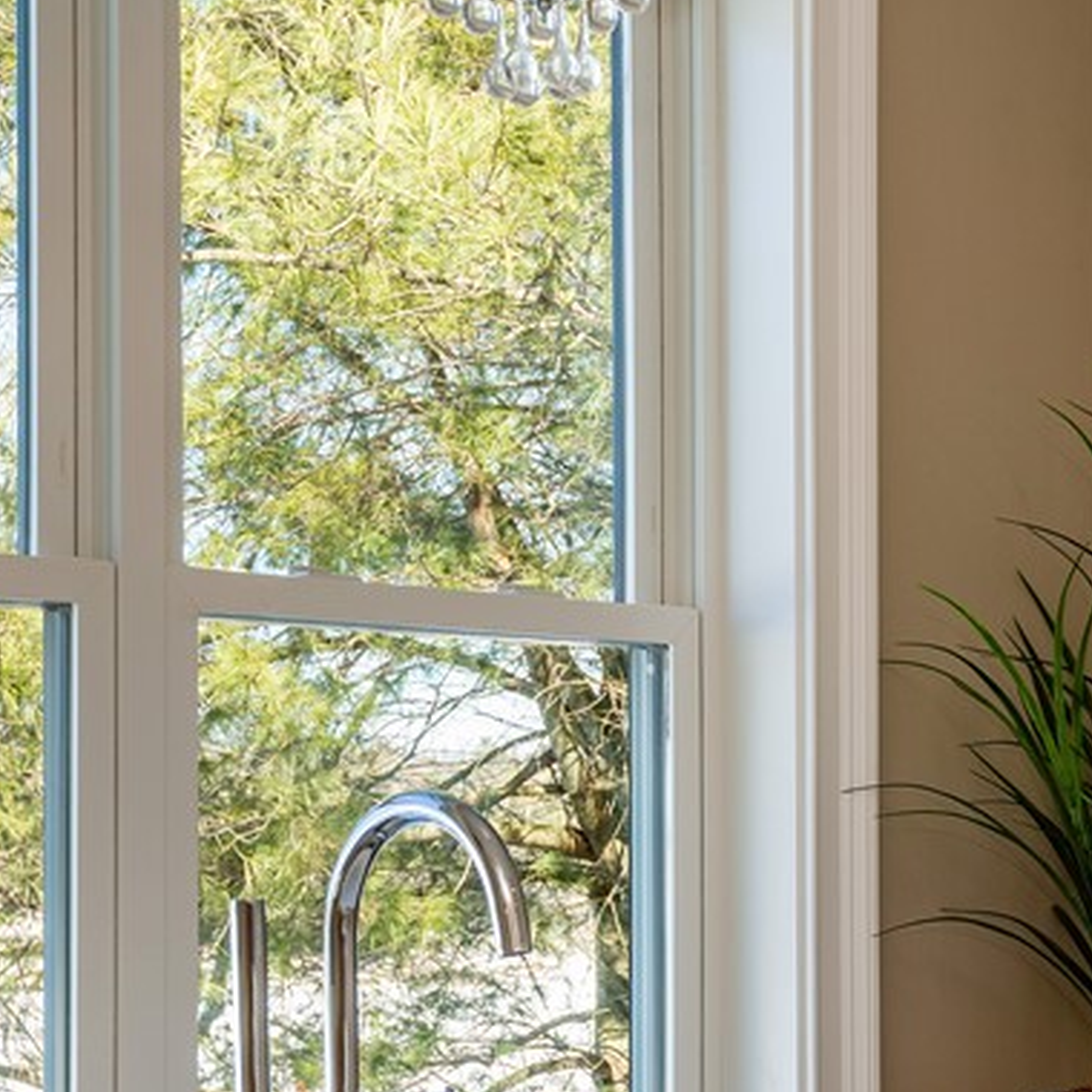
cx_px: 690
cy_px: 924
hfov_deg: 20.4
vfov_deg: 20.1
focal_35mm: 85
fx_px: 3034
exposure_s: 1/30
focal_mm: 35
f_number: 6.3
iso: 100
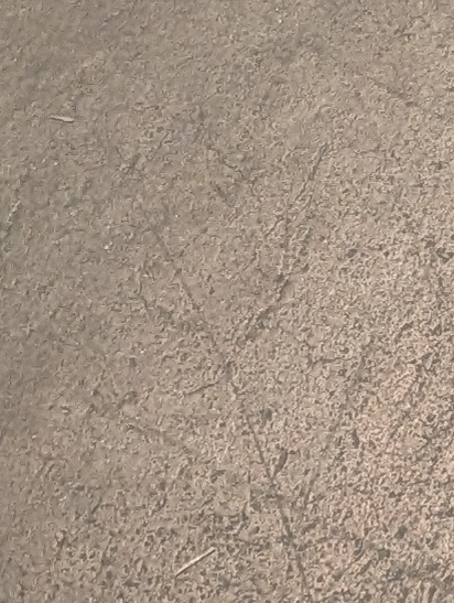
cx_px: 1567
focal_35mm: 179
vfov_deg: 9.1
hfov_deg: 7.0
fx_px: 3122
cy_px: -1132
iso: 25
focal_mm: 6.9
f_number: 1.68
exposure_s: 1/30
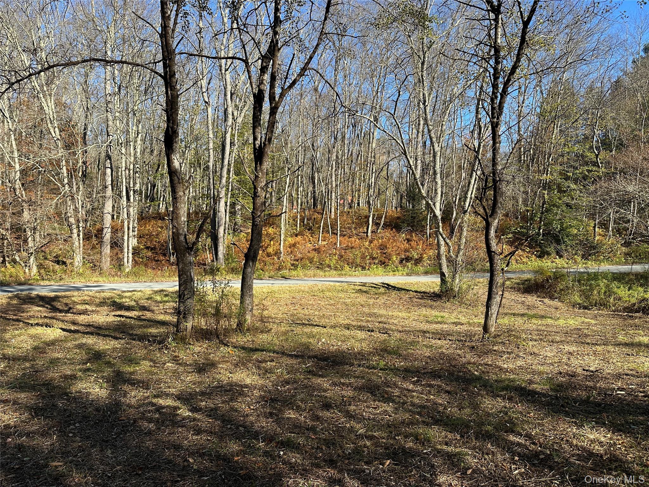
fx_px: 450
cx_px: 324
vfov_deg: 56.8
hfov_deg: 71.6
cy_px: 244
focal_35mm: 24
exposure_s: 1/1357
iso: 80
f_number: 1.78
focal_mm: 6.86
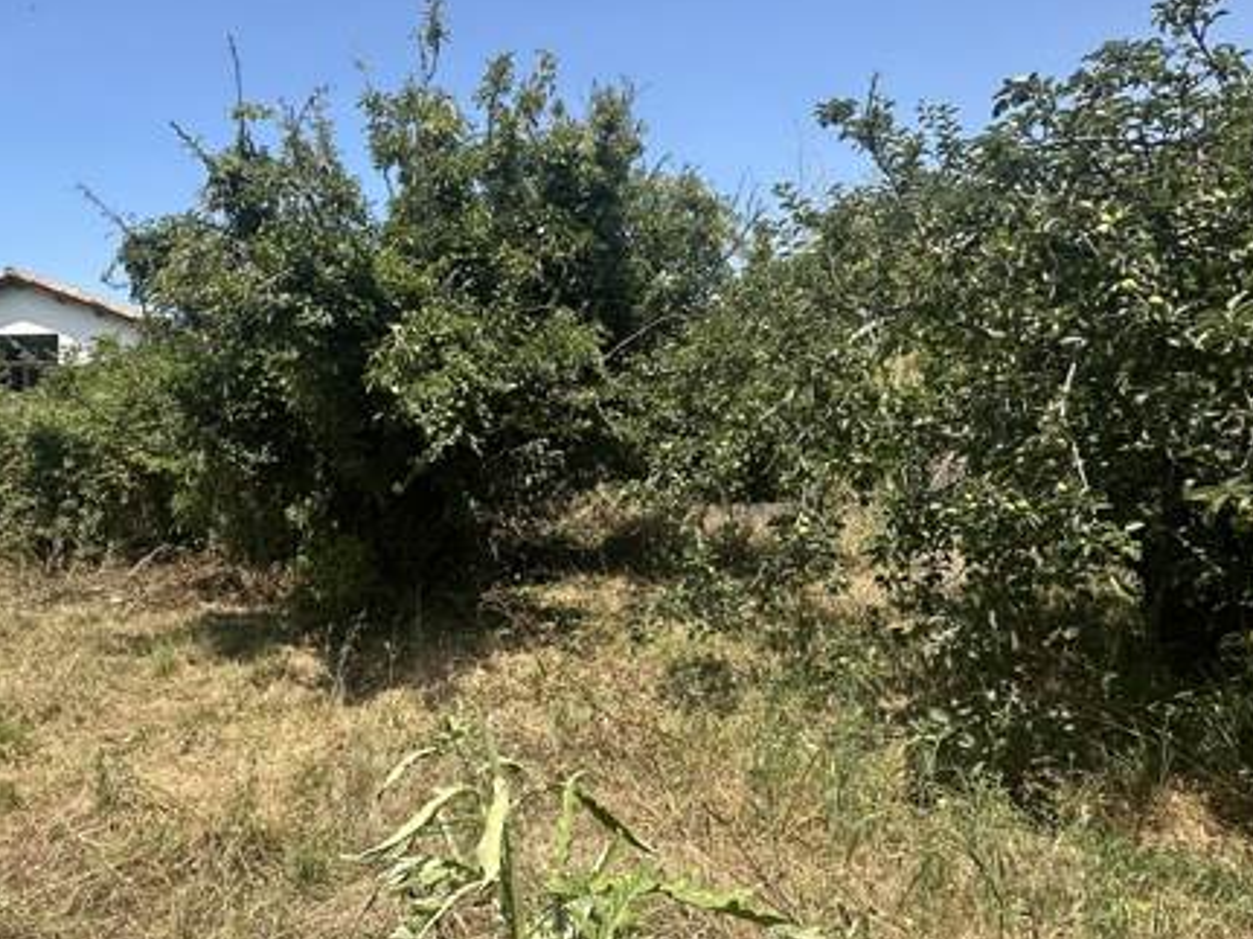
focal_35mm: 26
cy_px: 433
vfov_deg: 53.0
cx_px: 547
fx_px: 941
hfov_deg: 67.1
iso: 50
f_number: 2.2
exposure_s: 1/972
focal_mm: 2.22
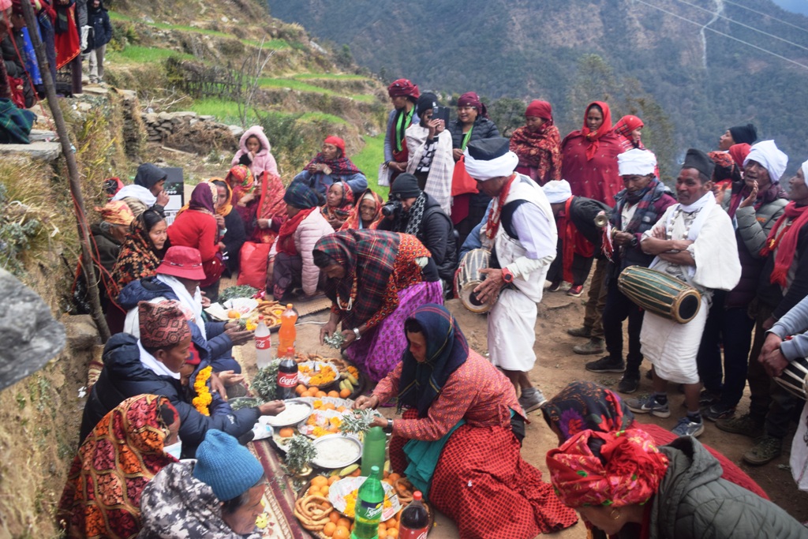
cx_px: 404
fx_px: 707
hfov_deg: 59.5
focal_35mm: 32
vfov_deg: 41.7
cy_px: 270
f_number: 5
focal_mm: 21
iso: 400
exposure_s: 1/100
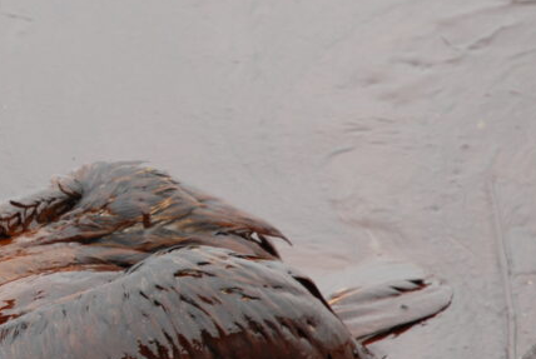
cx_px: -49
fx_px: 3744
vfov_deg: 5.5
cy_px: 173
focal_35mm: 251
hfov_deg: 8.1
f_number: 6.3
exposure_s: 1/160
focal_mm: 70
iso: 100
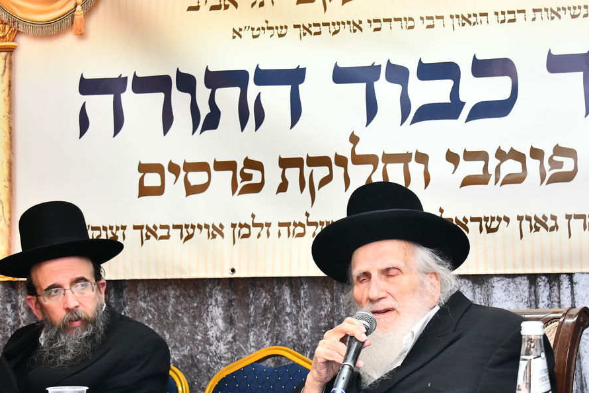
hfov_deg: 30.3
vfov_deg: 20.6
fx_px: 1080
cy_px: 250
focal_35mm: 66
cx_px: 379
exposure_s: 1/125
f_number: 6.3
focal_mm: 42
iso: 2000
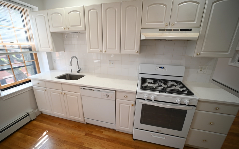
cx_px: 117
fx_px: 98
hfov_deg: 101.4
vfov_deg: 74.8
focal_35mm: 15
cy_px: 74
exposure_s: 1/30
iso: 100
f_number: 3.2
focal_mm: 14
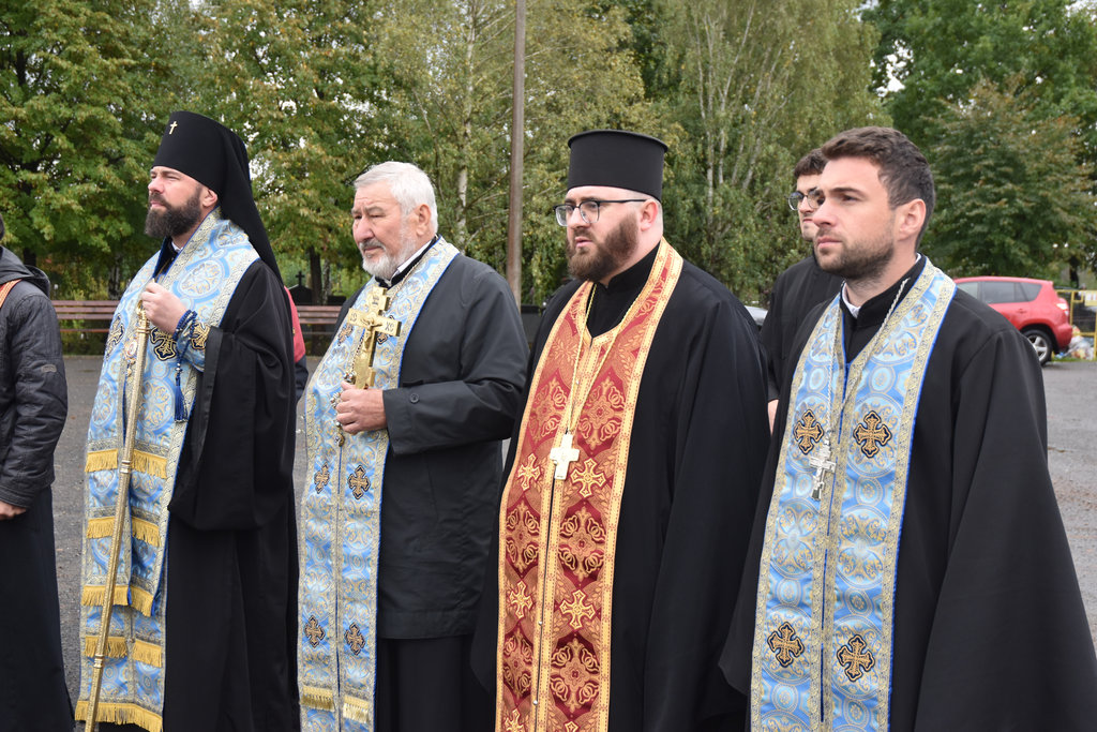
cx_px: 548
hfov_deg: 42.3
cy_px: 366
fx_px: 1417
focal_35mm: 46
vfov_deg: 29.0
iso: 400
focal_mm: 31
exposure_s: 1/250
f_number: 4.5
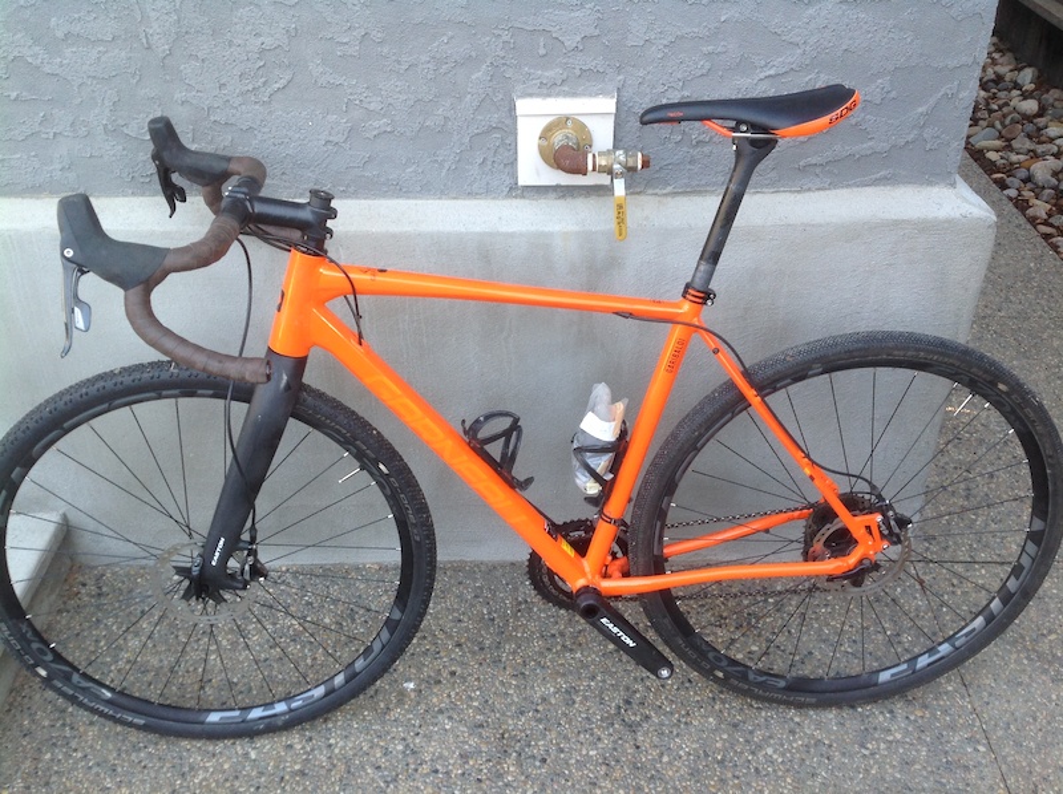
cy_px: 397
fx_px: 1074
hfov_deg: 52.7
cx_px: 532
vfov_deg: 40.6
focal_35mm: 35
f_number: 2.4
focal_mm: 4.28
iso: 64
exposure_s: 1/60
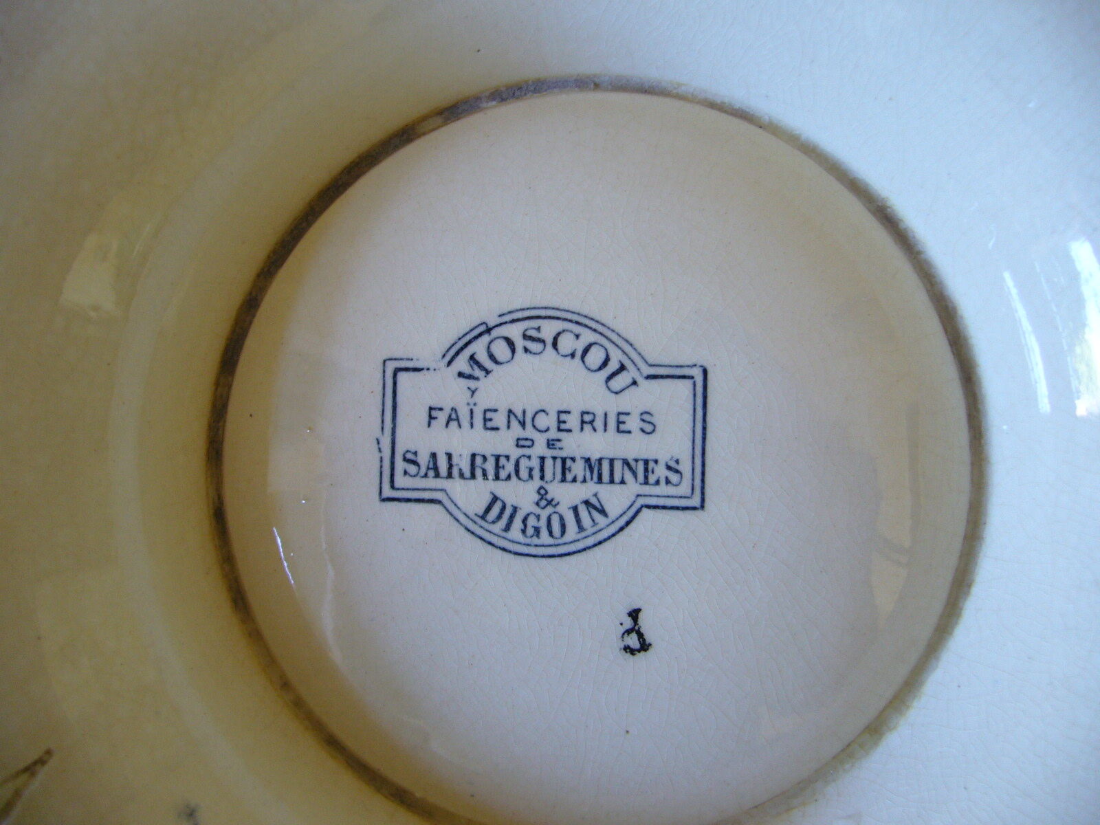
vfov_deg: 40.7
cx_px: 550
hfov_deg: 52.6
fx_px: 1112
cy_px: 412
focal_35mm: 35
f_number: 2.8
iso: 125
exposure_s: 1/15
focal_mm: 5.8
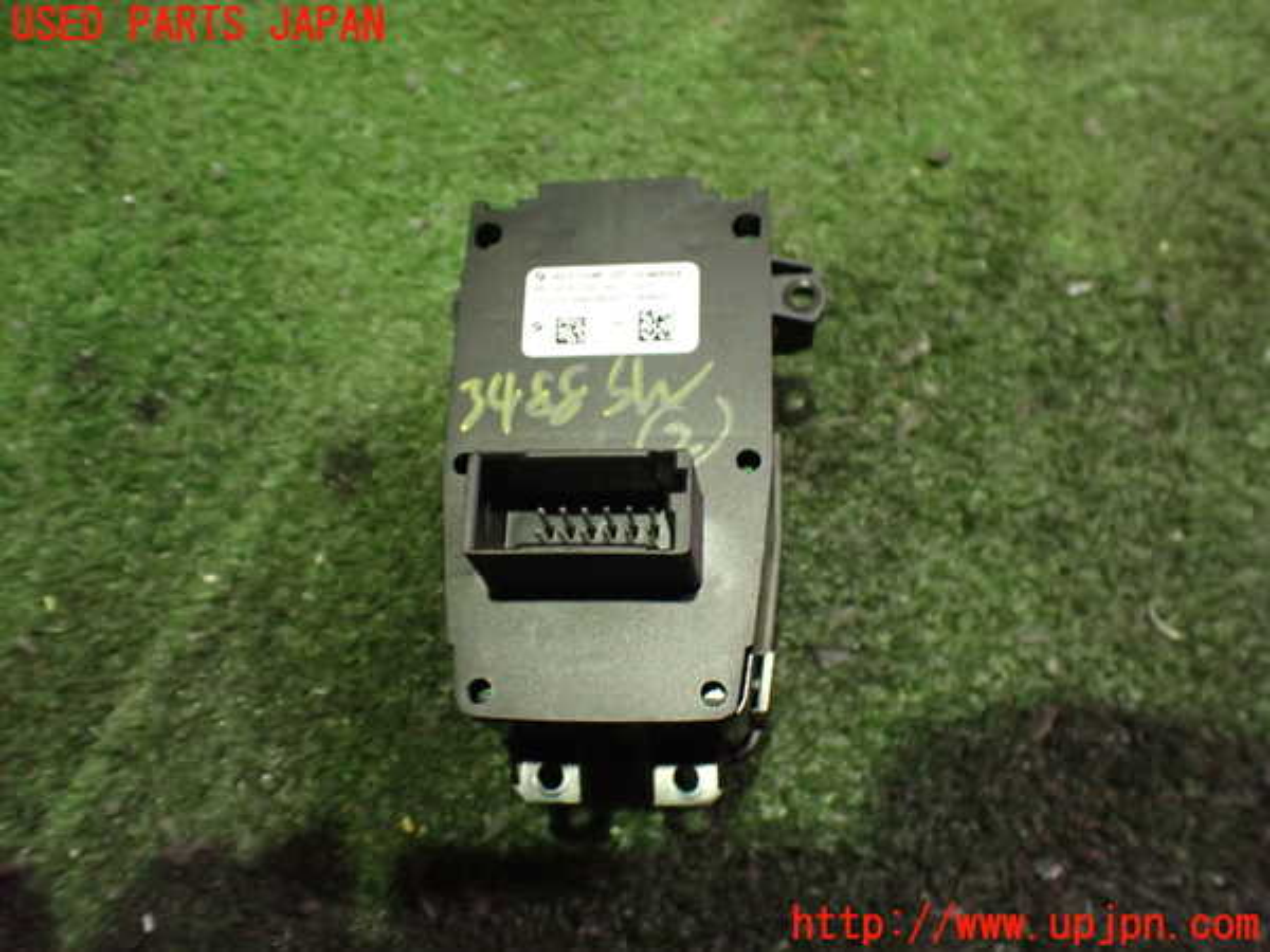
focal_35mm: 30
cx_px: 635
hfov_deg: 60.0
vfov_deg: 46.8
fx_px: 1101
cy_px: 476
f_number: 2.3
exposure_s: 1/30
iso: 1000
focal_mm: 5.4
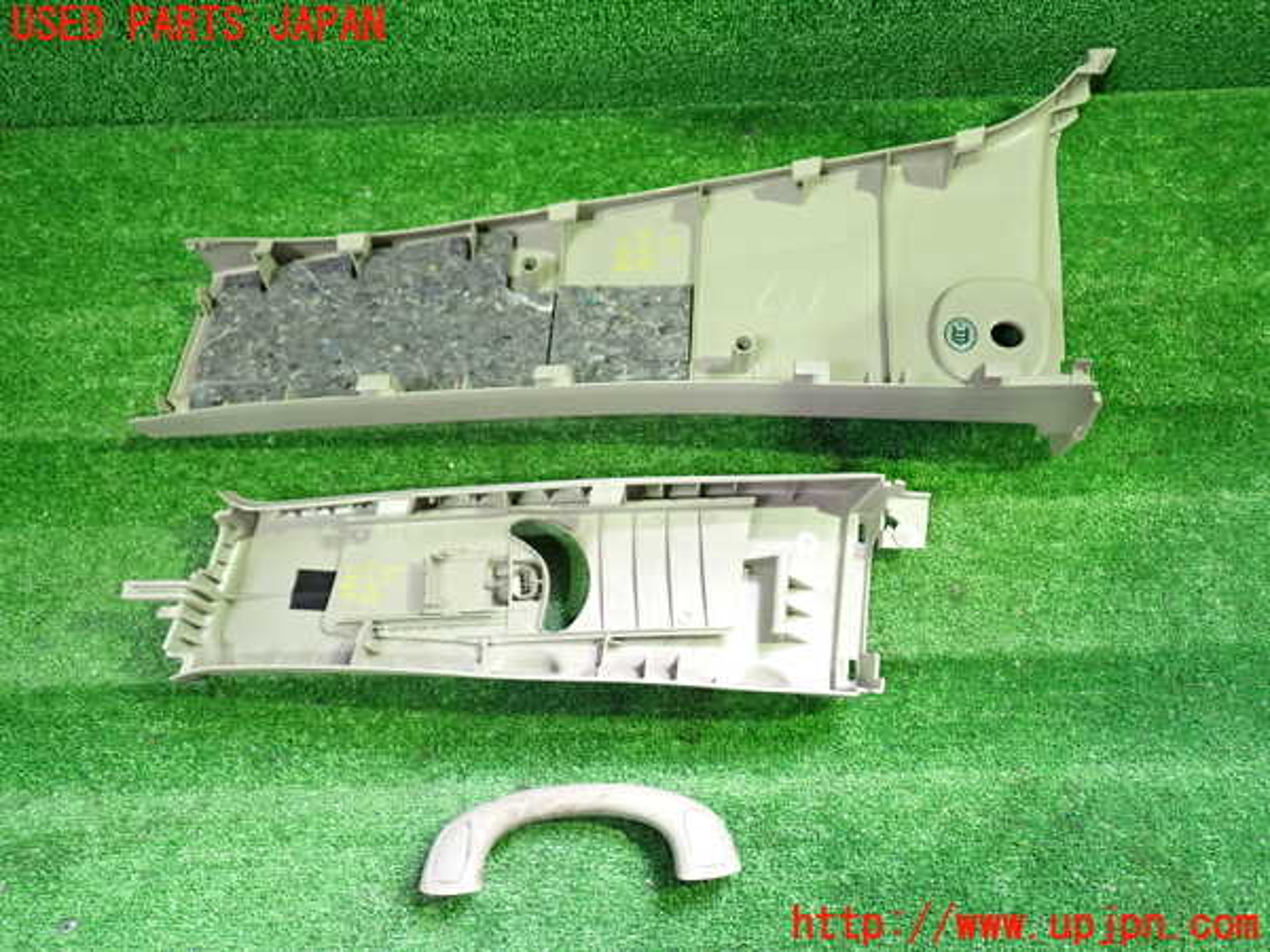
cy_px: 476
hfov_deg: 63.4
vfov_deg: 49.7
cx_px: 635
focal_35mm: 28
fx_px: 1027
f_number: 2.2
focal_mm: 5.05
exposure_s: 1/30
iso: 500
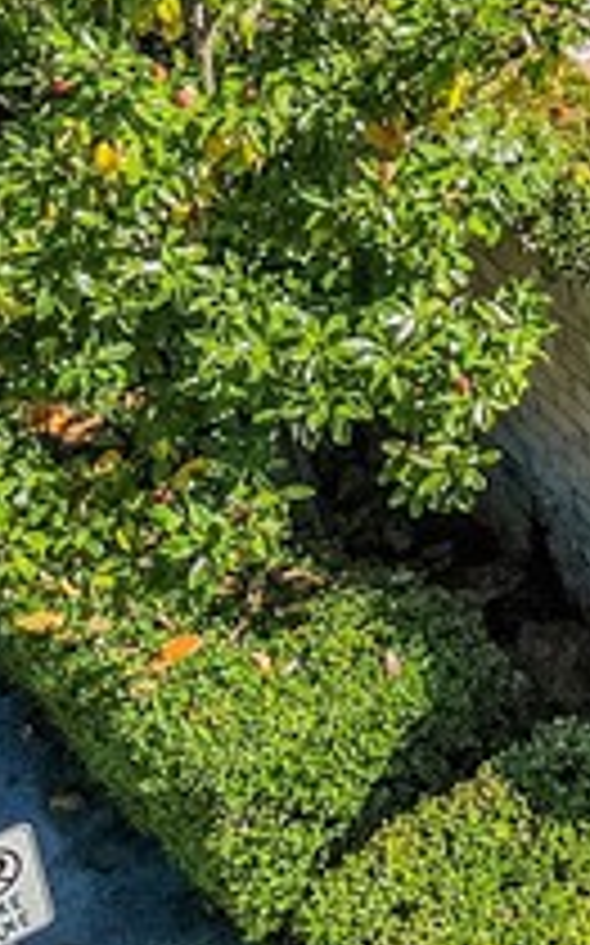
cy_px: -315
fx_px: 3195
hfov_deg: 9.0
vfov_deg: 15.9
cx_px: 1639
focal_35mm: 124
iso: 120
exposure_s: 1/2500
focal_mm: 6.72
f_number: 1.7
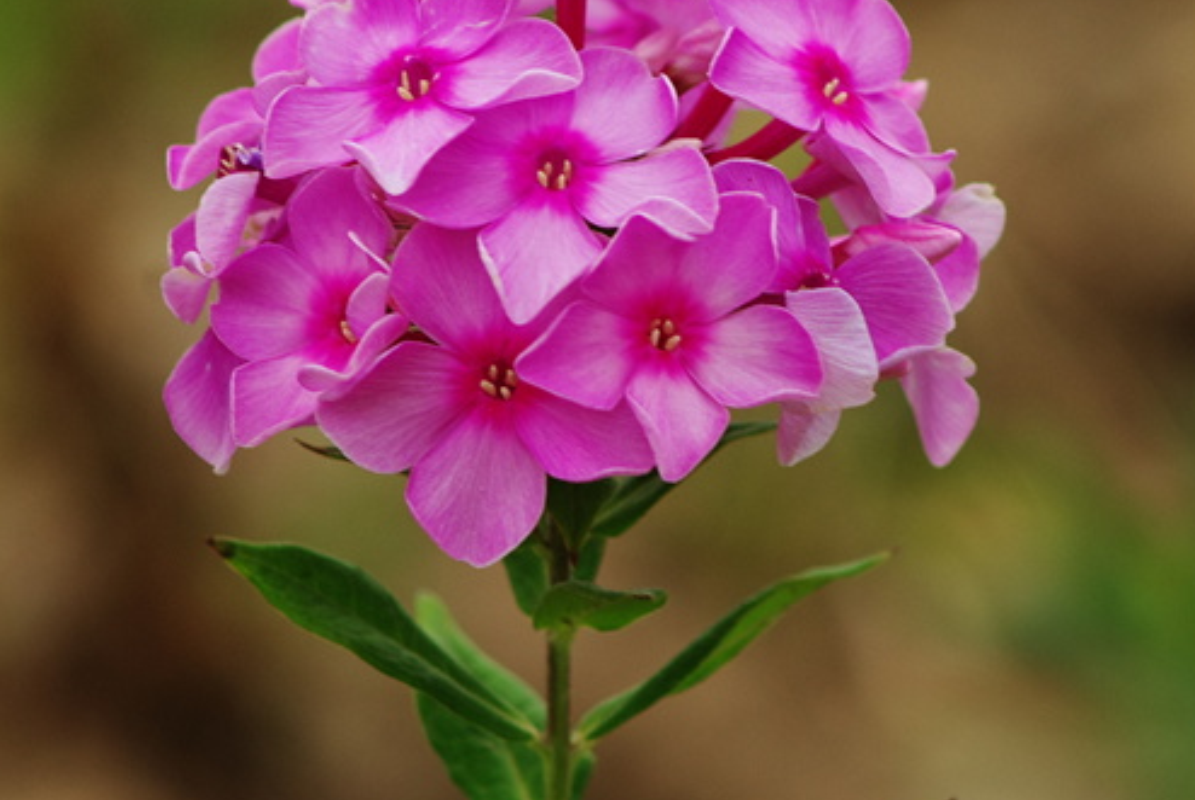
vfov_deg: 3.7
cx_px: 689
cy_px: 318
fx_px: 12400
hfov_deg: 5.5
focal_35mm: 373
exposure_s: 1/125
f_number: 8
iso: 200
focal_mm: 128
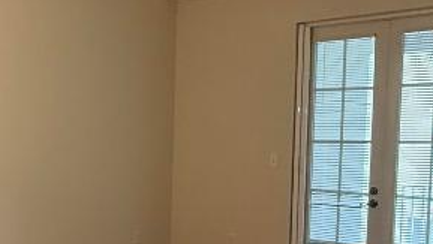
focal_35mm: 54
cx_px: 142
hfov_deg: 38.0
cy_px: 187
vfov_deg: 22.0
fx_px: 620
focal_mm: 2.22
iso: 200
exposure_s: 1/60
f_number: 2.2
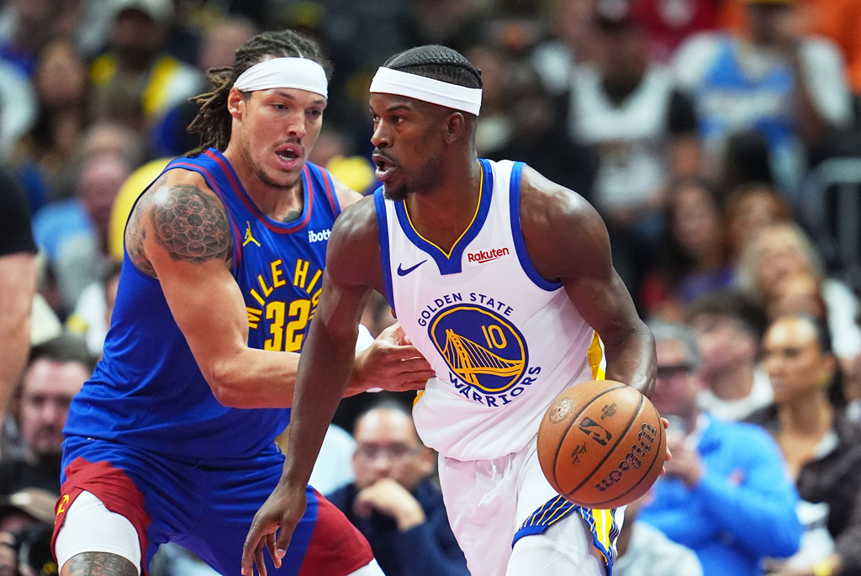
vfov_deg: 2.3
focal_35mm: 600
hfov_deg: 3.4
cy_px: 288
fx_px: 14364
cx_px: 430
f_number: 3.2
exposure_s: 1/1600
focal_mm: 400
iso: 4000
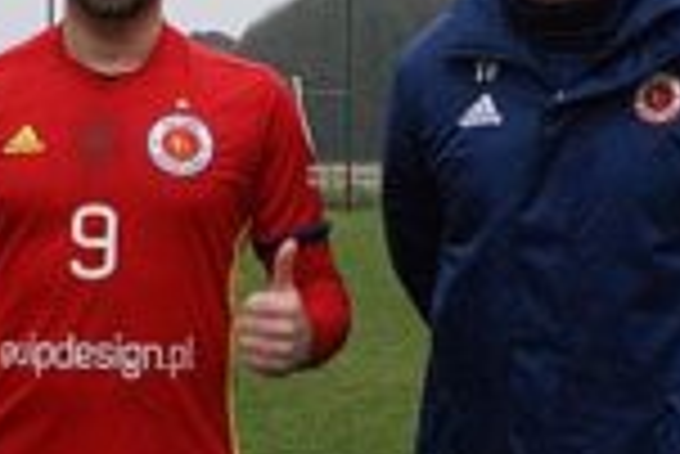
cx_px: 275
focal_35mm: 131
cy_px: 450
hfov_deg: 15.6
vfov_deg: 10.4
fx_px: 2477
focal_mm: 22
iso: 800
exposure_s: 1/50
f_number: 4.5
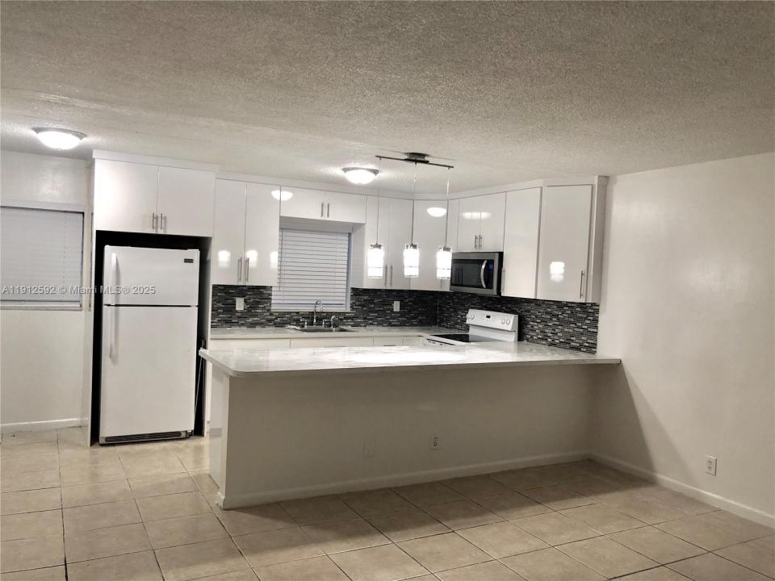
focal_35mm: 28
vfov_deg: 49.7
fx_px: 627
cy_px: 290
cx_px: 388
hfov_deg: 63.4
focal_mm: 4
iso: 32
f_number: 1.8
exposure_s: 1/24
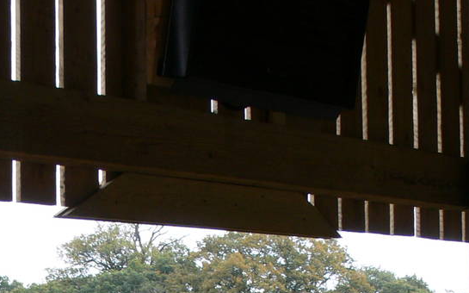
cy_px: 468
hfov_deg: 18.8
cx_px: 52
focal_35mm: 109
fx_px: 1392
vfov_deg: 11.4
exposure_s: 1/60
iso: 80
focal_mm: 7.4
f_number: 4
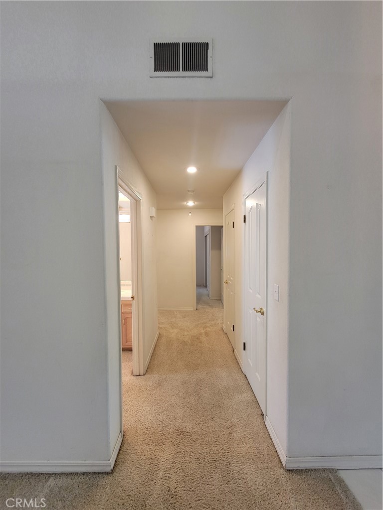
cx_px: 192
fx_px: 192
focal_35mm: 13
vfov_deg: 106.2
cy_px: 255
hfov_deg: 89.9
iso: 250
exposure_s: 1/60
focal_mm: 2.2
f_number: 2.2
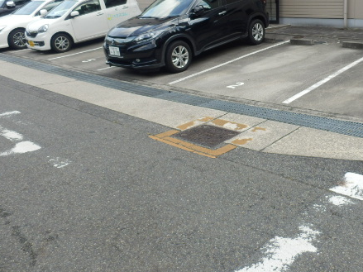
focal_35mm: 35
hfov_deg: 51.3
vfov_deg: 39.9
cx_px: 253
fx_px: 367
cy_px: 79
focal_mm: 4.2
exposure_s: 1/250
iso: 80
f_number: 3
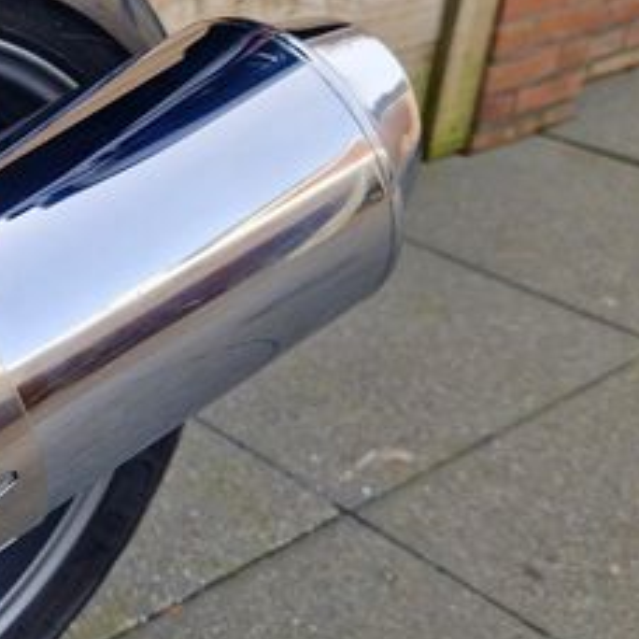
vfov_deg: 29.9
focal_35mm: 57
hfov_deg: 26.6
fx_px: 1190
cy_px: 247
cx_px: -132
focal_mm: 5.4
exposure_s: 1/253
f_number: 1.8
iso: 50
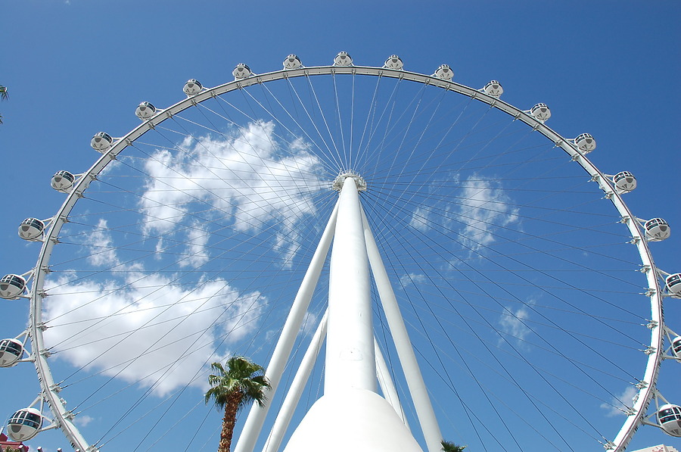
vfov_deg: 47.8
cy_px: 226
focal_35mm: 27
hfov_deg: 67.5
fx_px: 510
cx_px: 340
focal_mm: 18
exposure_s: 1/320
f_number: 11
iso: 200
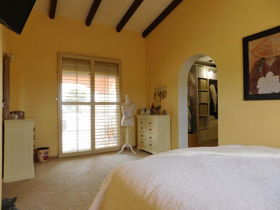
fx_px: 186
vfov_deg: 58.8
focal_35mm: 23
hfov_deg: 74.0
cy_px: 105
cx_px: 140
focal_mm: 4
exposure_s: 1/60
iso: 125
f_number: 3
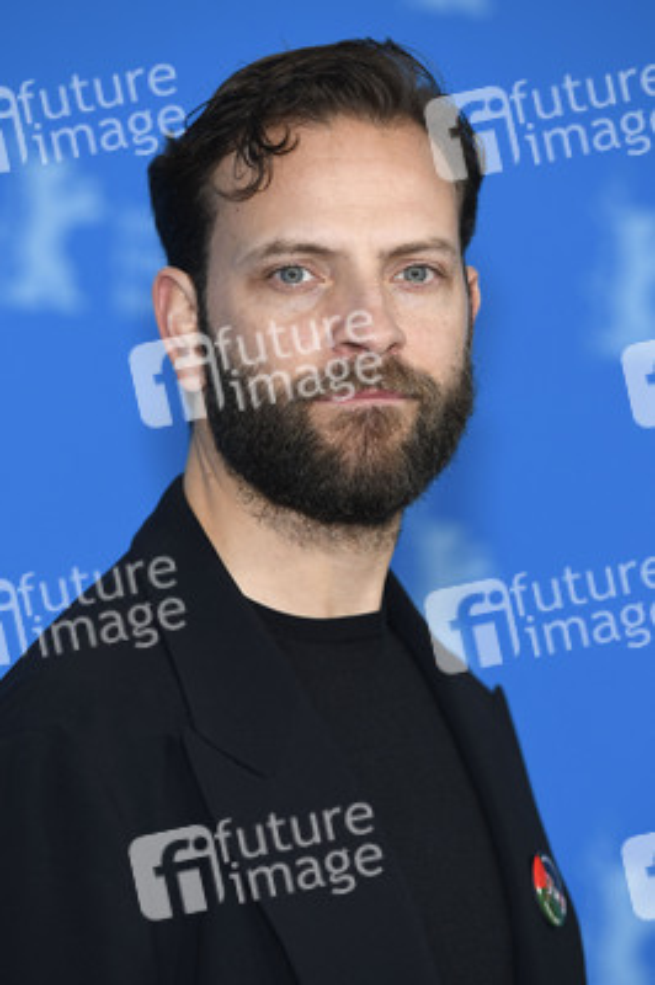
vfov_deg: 12.5
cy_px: 492
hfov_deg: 8.3
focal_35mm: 165
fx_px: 4511
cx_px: 328
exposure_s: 1/400
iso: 640
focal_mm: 165
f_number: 4
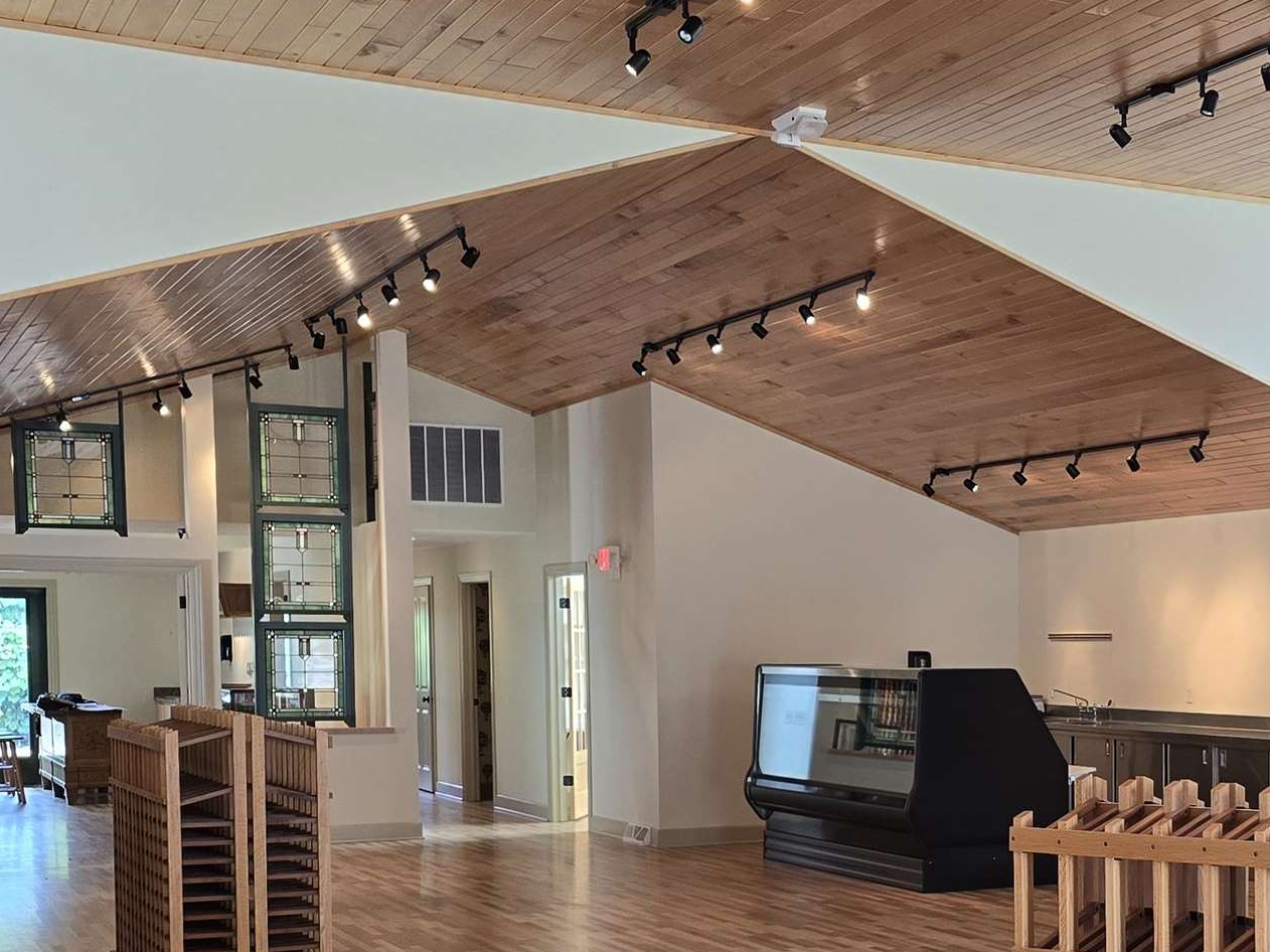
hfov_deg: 33.0
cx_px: 1080
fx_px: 2054
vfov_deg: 25.5
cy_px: 798
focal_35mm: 56
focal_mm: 6.3
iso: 125
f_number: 1.7
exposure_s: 1/120
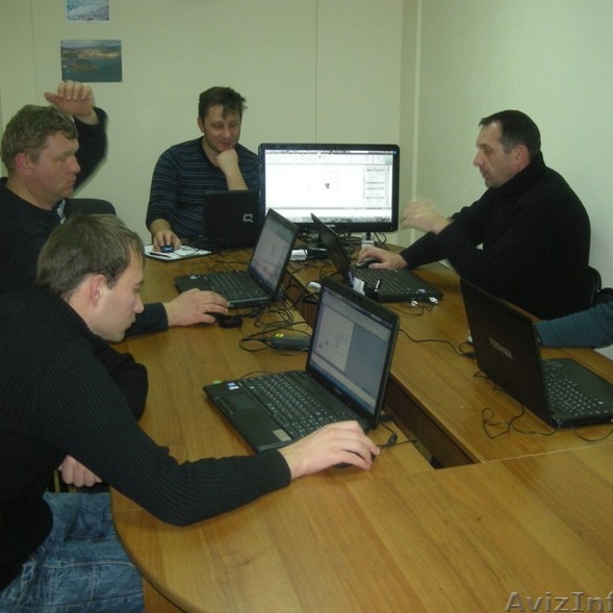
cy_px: 307
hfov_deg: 39.9
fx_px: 841
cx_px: 351
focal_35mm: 42
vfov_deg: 40.0
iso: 165
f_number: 2.8
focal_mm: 5.7
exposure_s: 1/31.5
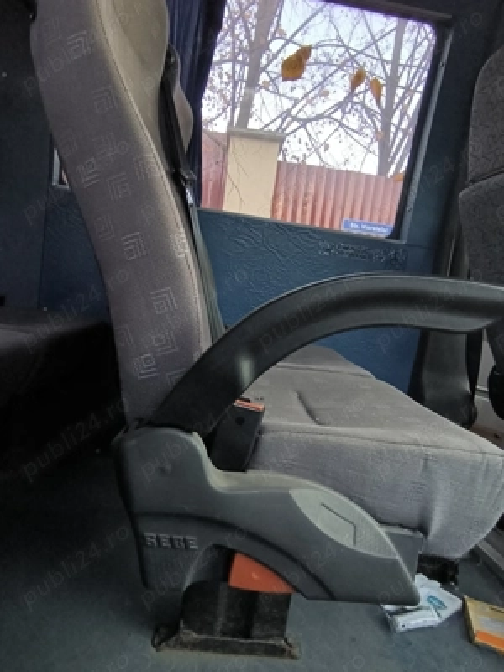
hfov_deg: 71.6
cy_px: 336
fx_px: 349
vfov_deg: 87.8
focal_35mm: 18
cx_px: 252
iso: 320
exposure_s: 1/33.3
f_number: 2.2
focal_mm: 1.65
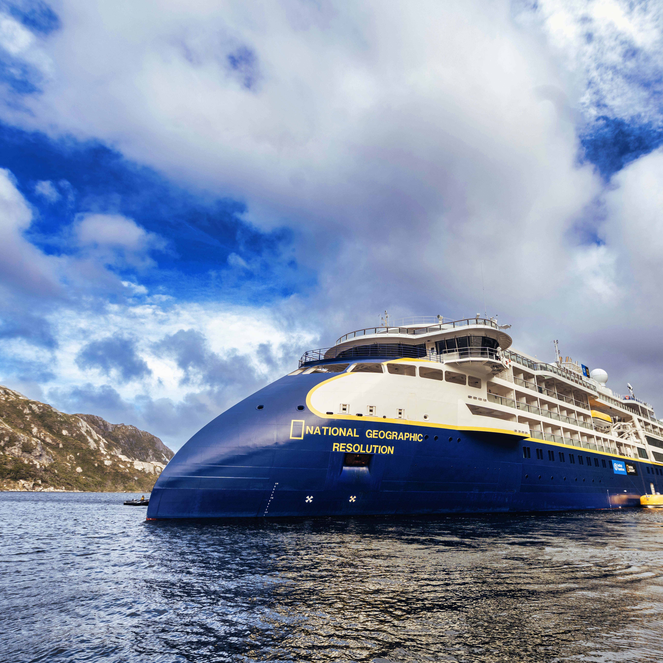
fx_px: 390
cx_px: 396
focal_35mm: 18
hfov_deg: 79.8
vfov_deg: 80.7
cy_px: 331
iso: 200
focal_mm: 14
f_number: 4.5
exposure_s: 1/640
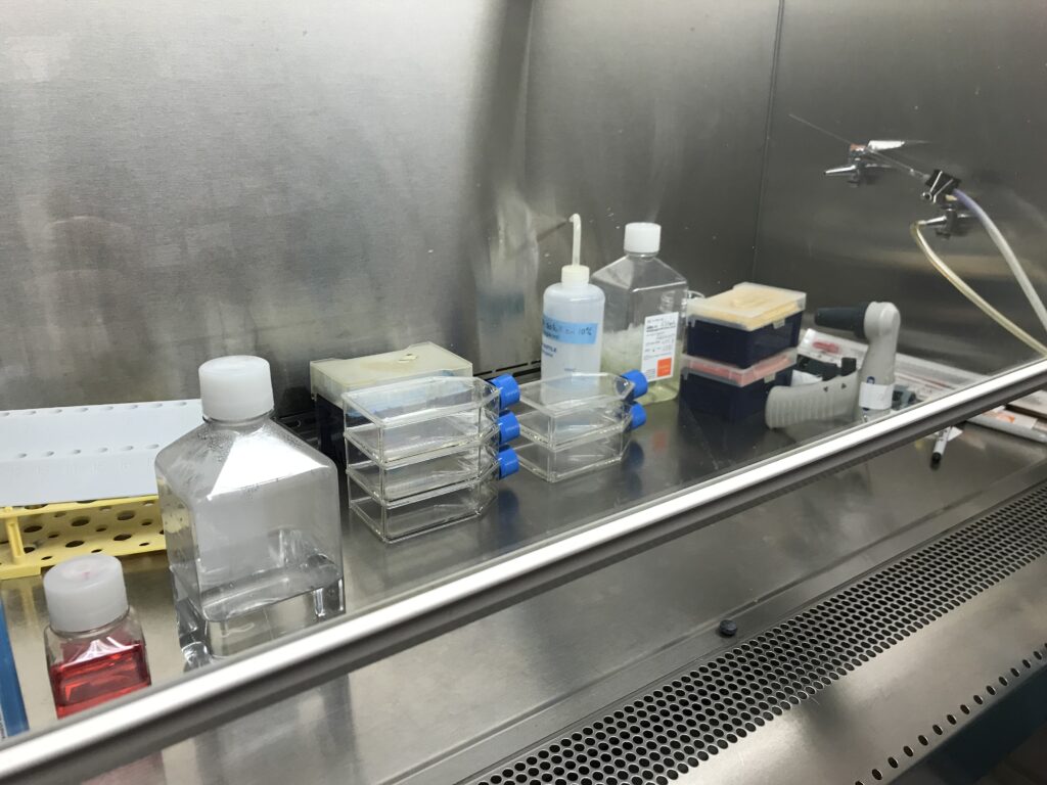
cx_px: 524
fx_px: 847
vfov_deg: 49.7
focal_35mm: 28
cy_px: 392
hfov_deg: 63.4
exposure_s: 1/40
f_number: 1.8
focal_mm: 3.99
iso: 20
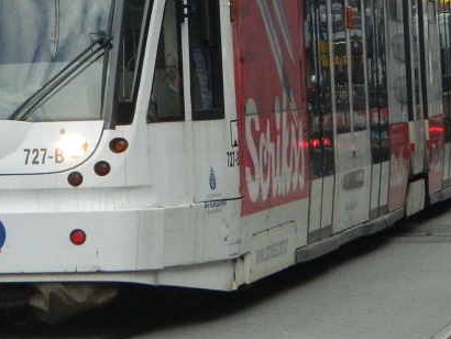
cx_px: 208
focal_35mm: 293
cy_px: -4
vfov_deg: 5.1
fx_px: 3820
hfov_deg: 6.8
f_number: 4.5
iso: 400
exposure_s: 1/500
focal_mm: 18.6
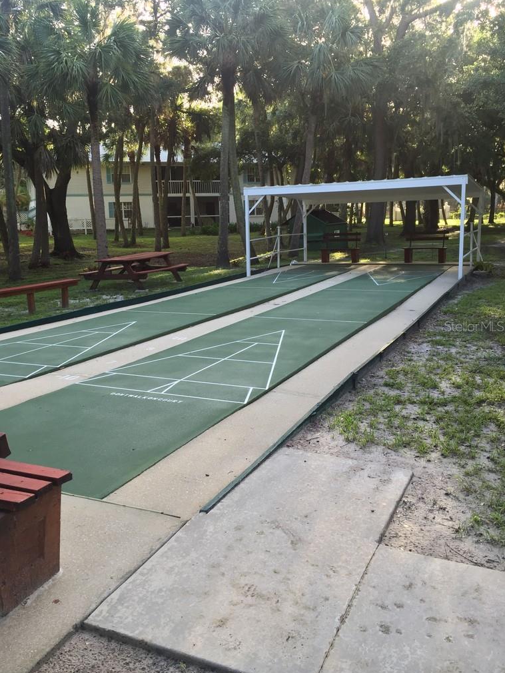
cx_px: 237
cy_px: 326
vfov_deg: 58.3
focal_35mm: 31
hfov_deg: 45.4
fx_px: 603
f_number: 2.2
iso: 40
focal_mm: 4.15
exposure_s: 1/120
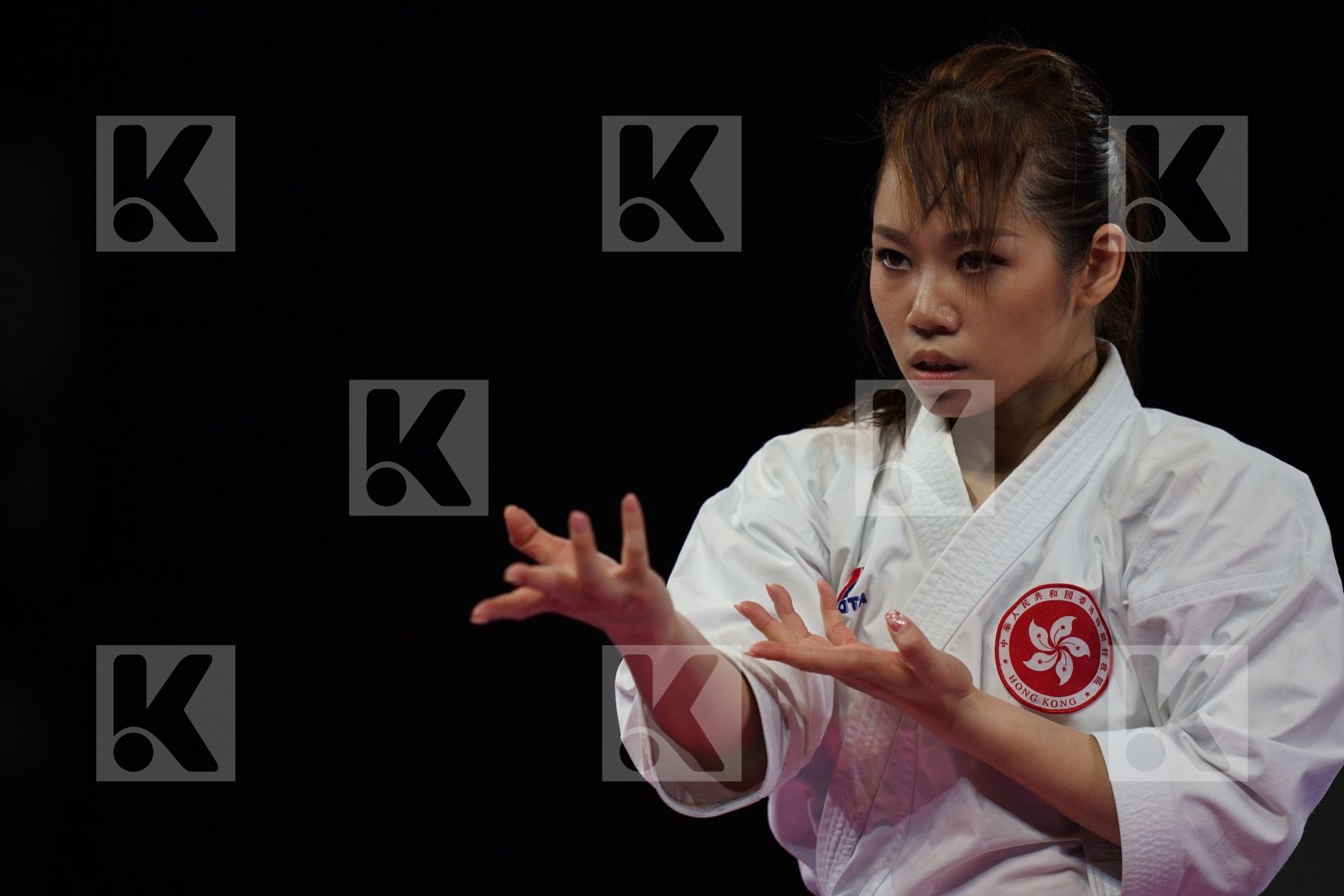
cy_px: 448
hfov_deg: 5.2
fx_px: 14932
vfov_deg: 3.4
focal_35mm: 400
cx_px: 672
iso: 500
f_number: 2.8
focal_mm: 400
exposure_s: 1/500
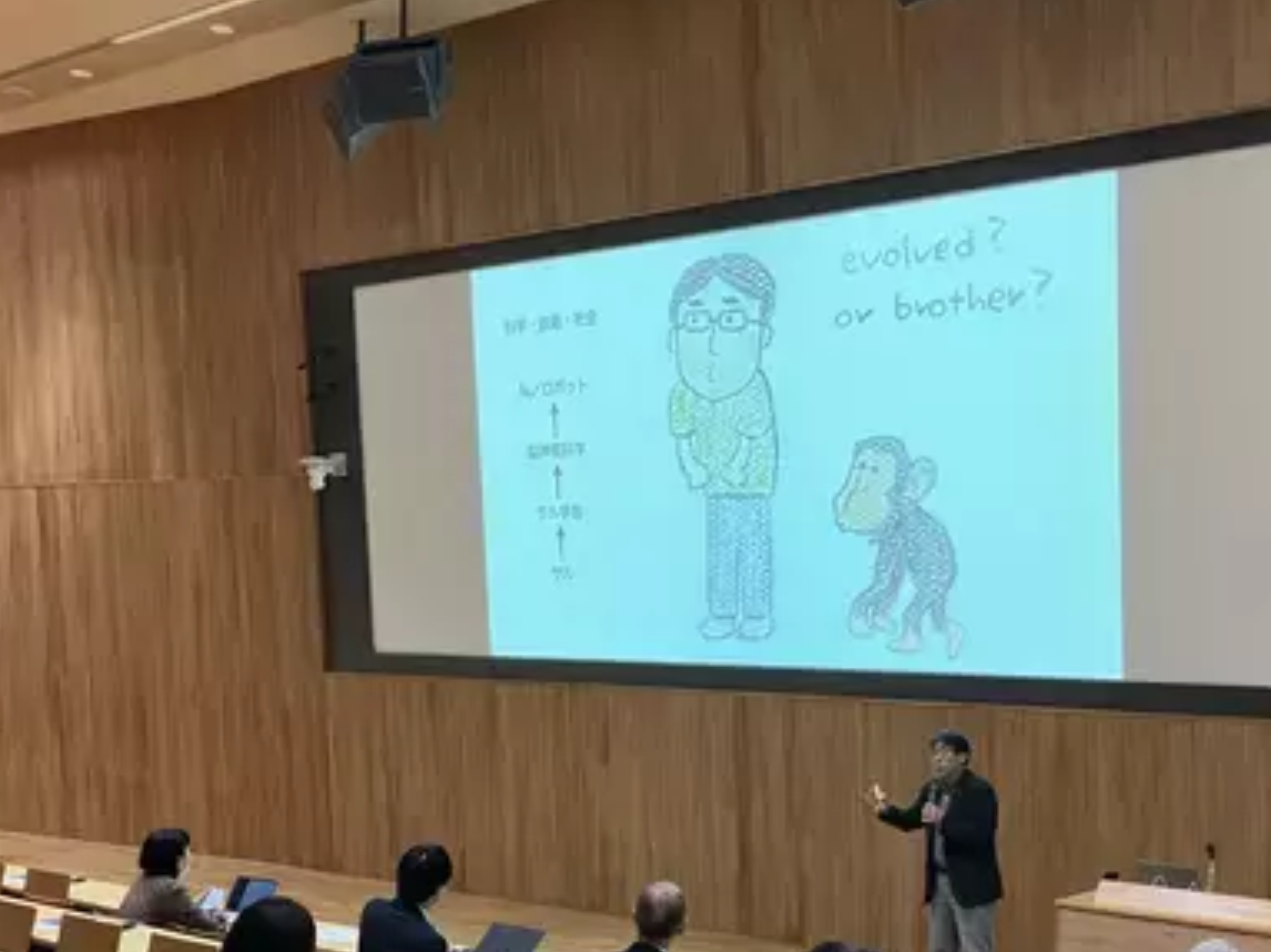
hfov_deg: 42.8
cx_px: 735
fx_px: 1615
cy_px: 672
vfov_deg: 32.4
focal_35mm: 44
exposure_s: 1/60
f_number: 1.8
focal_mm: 3.99
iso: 100
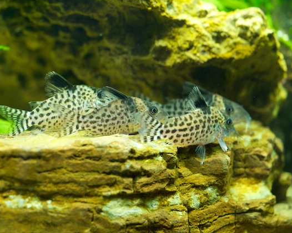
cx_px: 120
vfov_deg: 9.0
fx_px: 1478
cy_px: 116
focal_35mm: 171
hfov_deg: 11.3
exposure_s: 1/30
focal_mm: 150
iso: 2000
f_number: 6.3
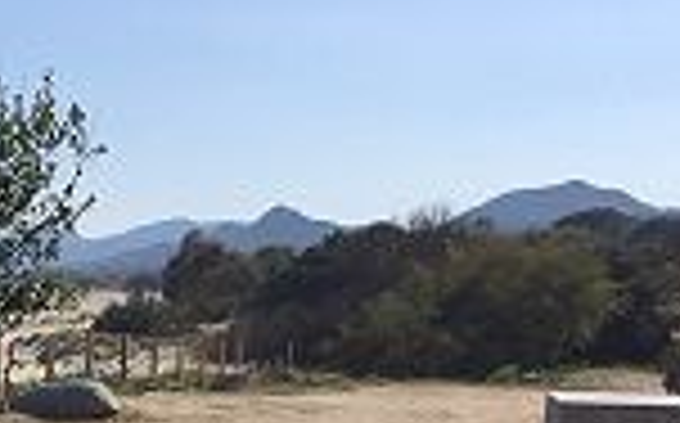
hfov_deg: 22.2
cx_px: -36
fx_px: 1648
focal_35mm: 89
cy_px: 652
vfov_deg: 13.7
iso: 25
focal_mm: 3.3
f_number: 2.4
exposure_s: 1/1773
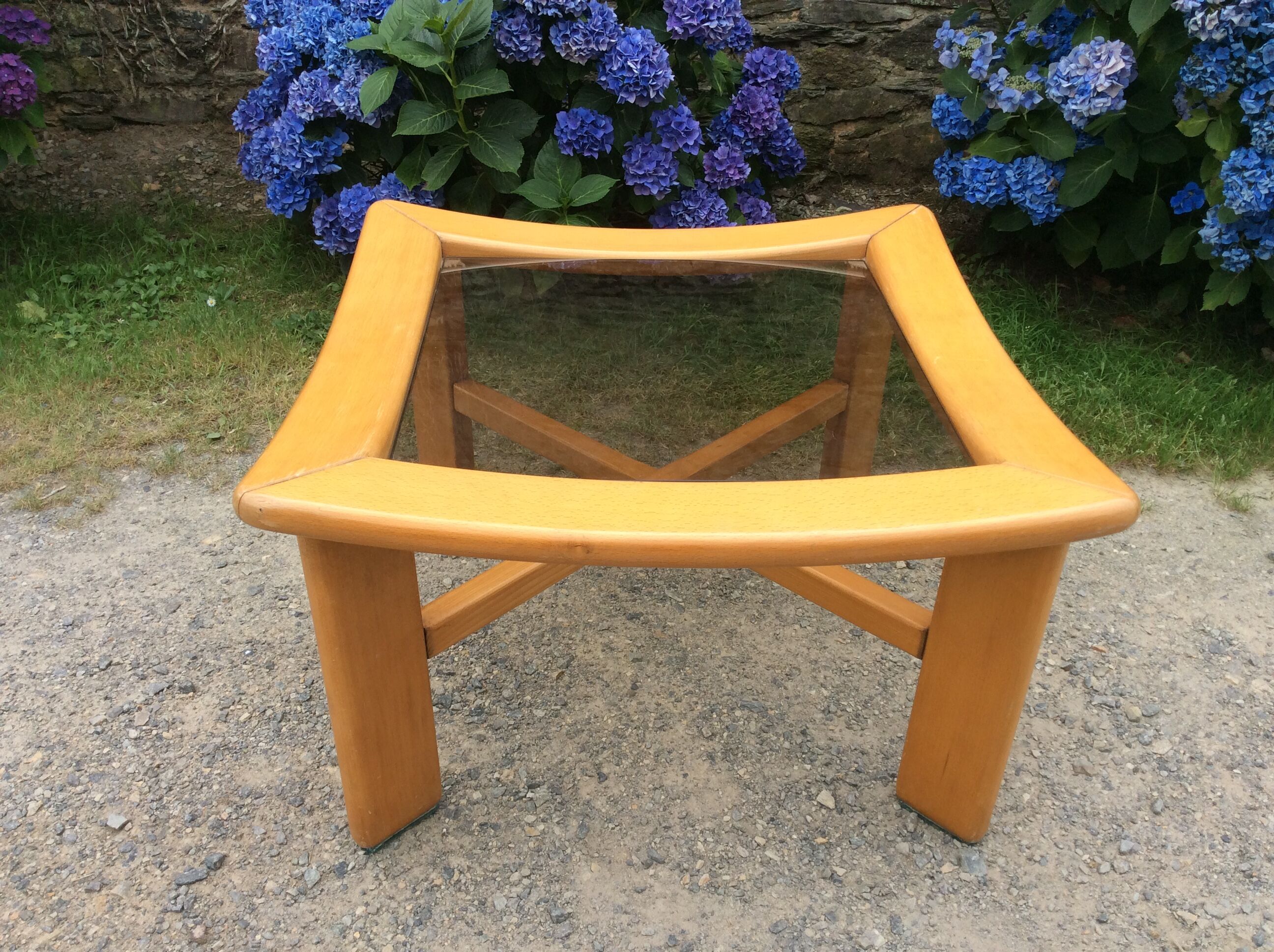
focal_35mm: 32
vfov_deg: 44.1
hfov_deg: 56.9
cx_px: 637
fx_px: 1176
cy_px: 476
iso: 32
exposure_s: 1/248
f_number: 2.4
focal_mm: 3.3
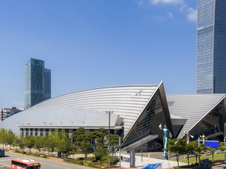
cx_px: 180
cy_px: 33
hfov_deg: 47.5
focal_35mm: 37
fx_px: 241
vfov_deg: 37.2
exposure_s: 1/310
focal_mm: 3.61
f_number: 2.8
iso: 100
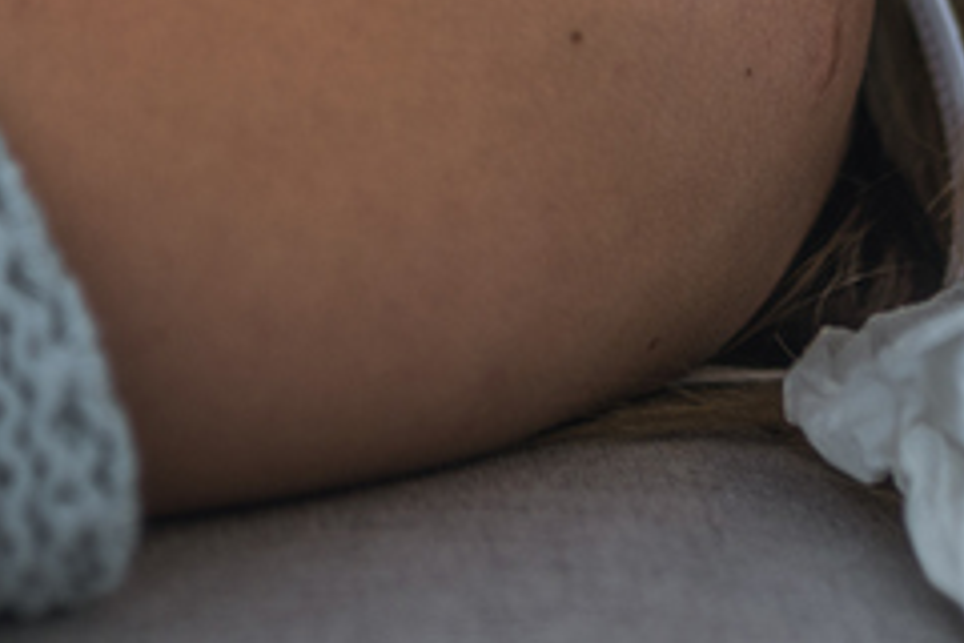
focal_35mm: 183
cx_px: 241
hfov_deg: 11.2
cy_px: -794
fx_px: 4900
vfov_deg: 7.1
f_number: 1.8
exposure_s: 1/200
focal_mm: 35
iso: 100
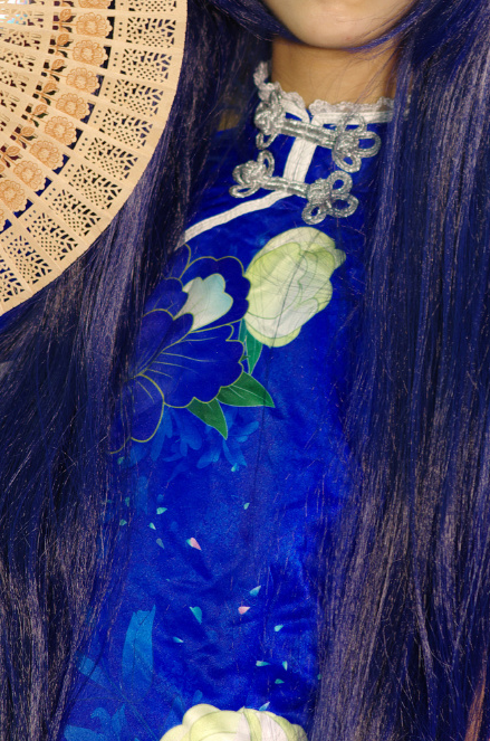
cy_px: 114
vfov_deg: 10.8
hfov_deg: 7.2
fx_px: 3897
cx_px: 342
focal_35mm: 190
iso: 80
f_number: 3.2
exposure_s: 1/15
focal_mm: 70
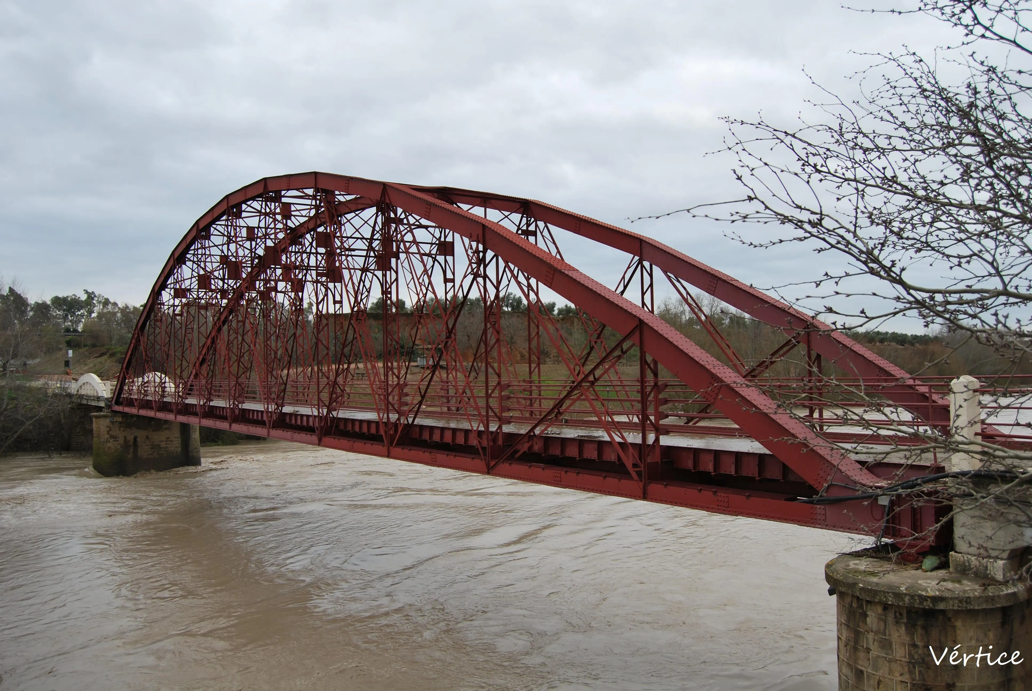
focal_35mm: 28
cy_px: 346
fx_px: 818
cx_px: 516
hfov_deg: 64.5
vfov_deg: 45.8
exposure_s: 1/125
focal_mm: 19
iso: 110
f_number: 5.6
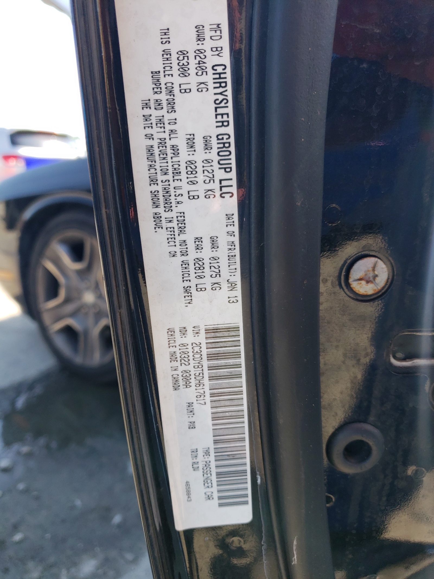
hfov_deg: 53.1
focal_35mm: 26
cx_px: 217
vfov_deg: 67.3
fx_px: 435
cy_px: 290
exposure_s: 1/526
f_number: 1.5
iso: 50
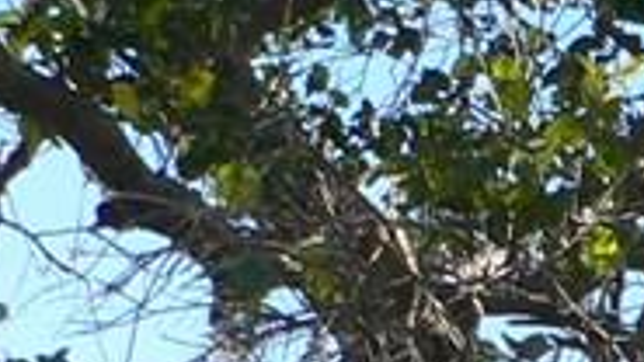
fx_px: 3705
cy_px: 1277
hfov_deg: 8.7
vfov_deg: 5.1
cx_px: 1699
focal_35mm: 217
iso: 80
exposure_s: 1/200
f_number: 4
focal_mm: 6
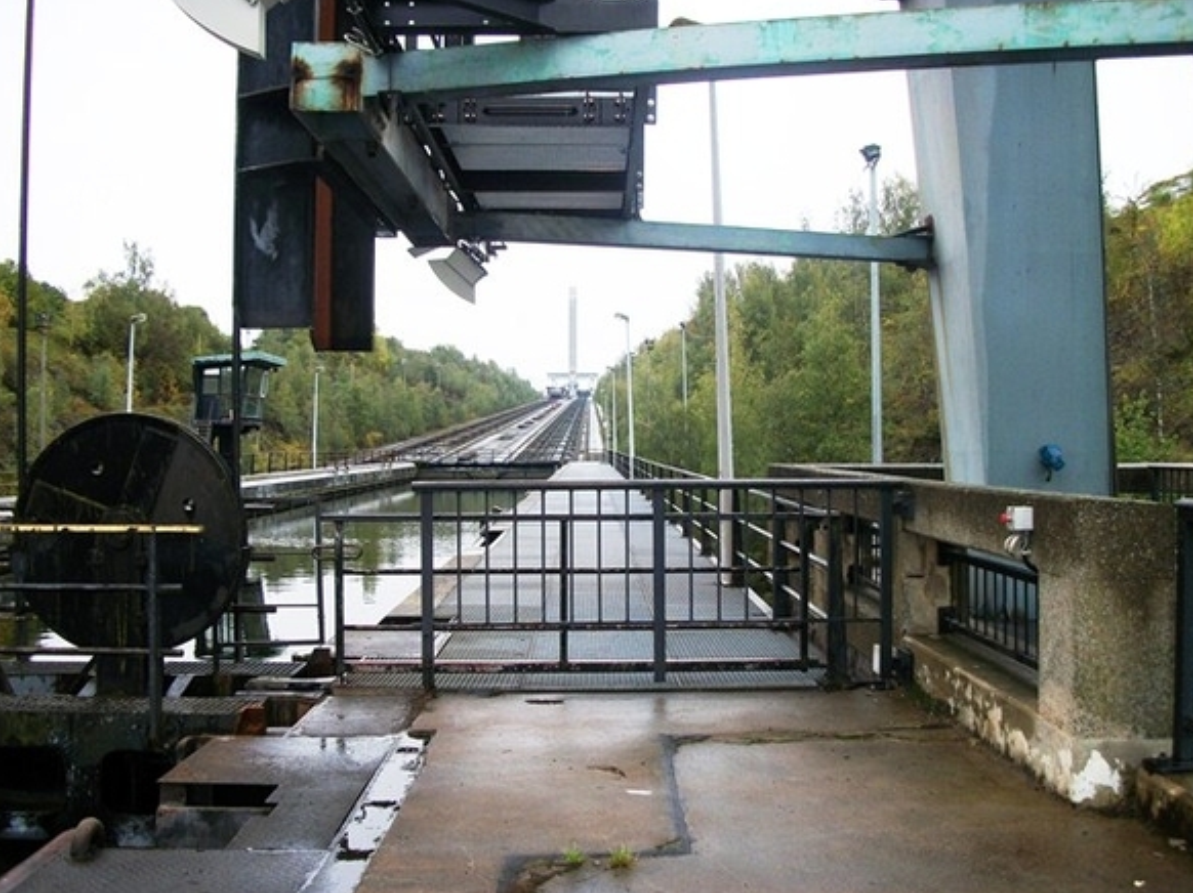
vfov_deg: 42.9
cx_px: 588
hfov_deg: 55.4
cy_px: 451
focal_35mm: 33
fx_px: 1137
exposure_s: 1/125
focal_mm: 5.7
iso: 80
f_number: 2.9
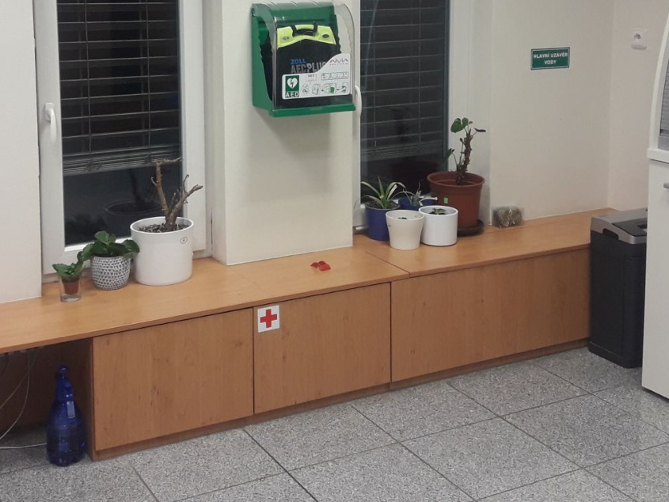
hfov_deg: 36.1
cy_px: 82
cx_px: 296
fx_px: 1024
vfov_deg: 26.9
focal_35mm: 53
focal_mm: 3.7
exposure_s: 1/33
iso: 80
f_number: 1.9
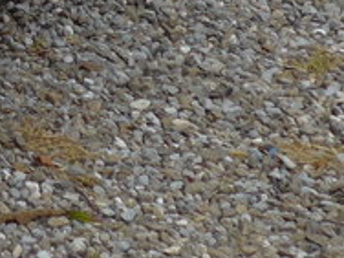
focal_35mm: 312
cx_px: -371
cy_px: -302
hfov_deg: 6.2
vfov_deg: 4.7
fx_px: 3101
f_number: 3.2
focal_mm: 10.1
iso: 80
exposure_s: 1/500
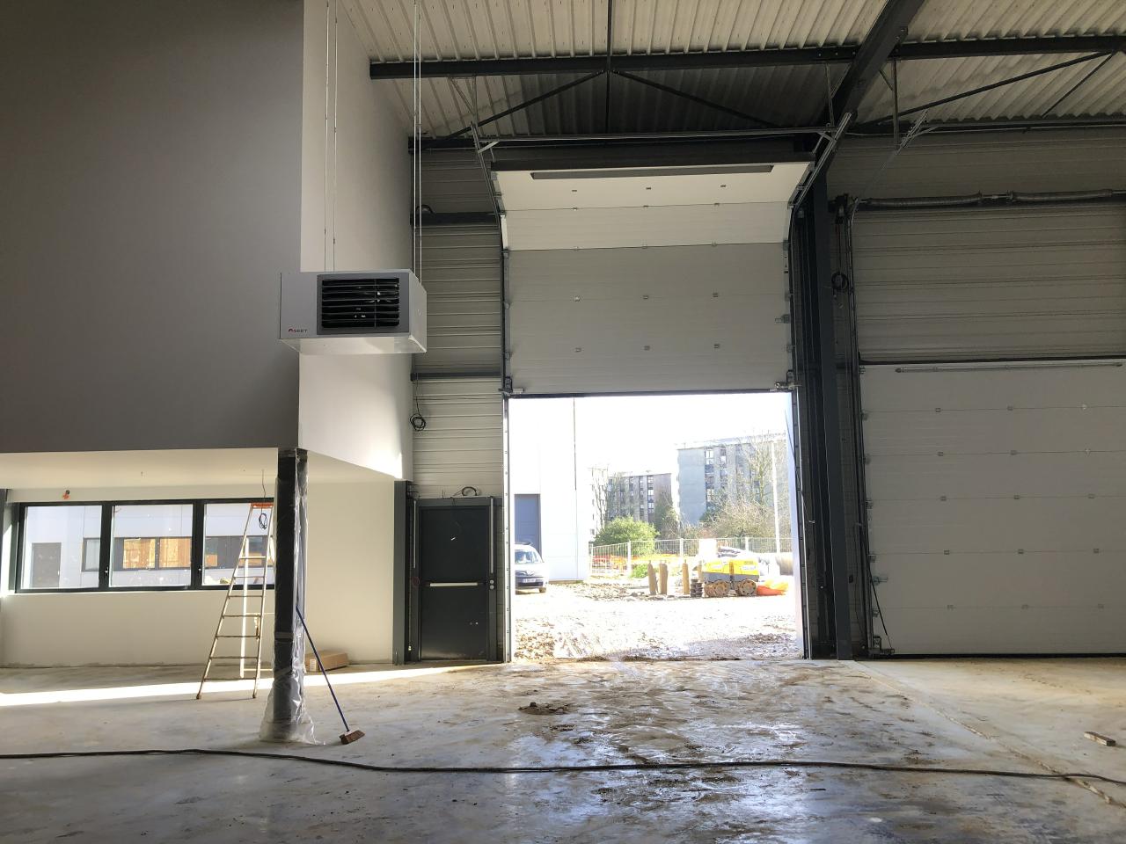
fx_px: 911
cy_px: 422
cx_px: 563
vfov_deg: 49.7
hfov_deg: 63.4
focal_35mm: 28
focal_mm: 4
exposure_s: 1/100
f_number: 1.8
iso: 25
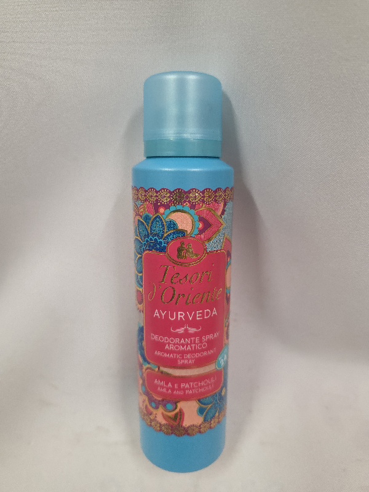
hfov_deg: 58.9
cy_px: 246
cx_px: 184
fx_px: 327
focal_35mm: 23
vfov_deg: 73.9
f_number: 1.7
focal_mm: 6.3
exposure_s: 1/101
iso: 500
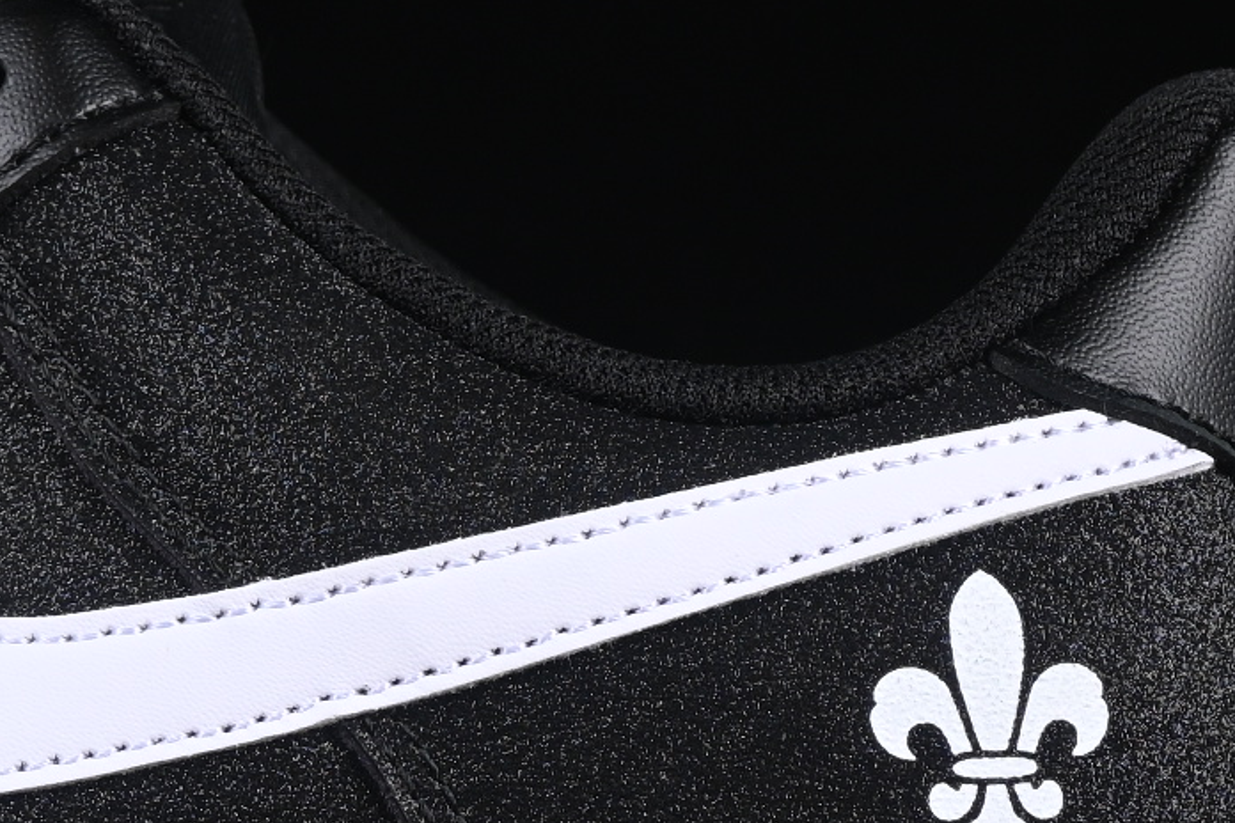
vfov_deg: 4.6
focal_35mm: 300
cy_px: 477
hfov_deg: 6.8
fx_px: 10291
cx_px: -291
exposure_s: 1/60
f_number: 6.3
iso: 160
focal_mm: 50
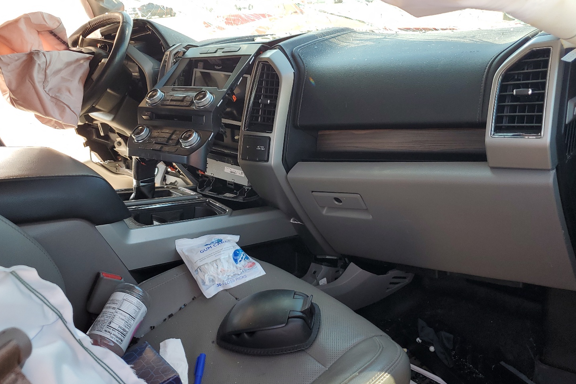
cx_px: 283
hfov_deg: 61.9
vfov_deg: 43.6
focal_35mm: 30
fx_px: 480
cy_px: 201
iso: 50
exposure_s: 1/213
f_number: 1.5
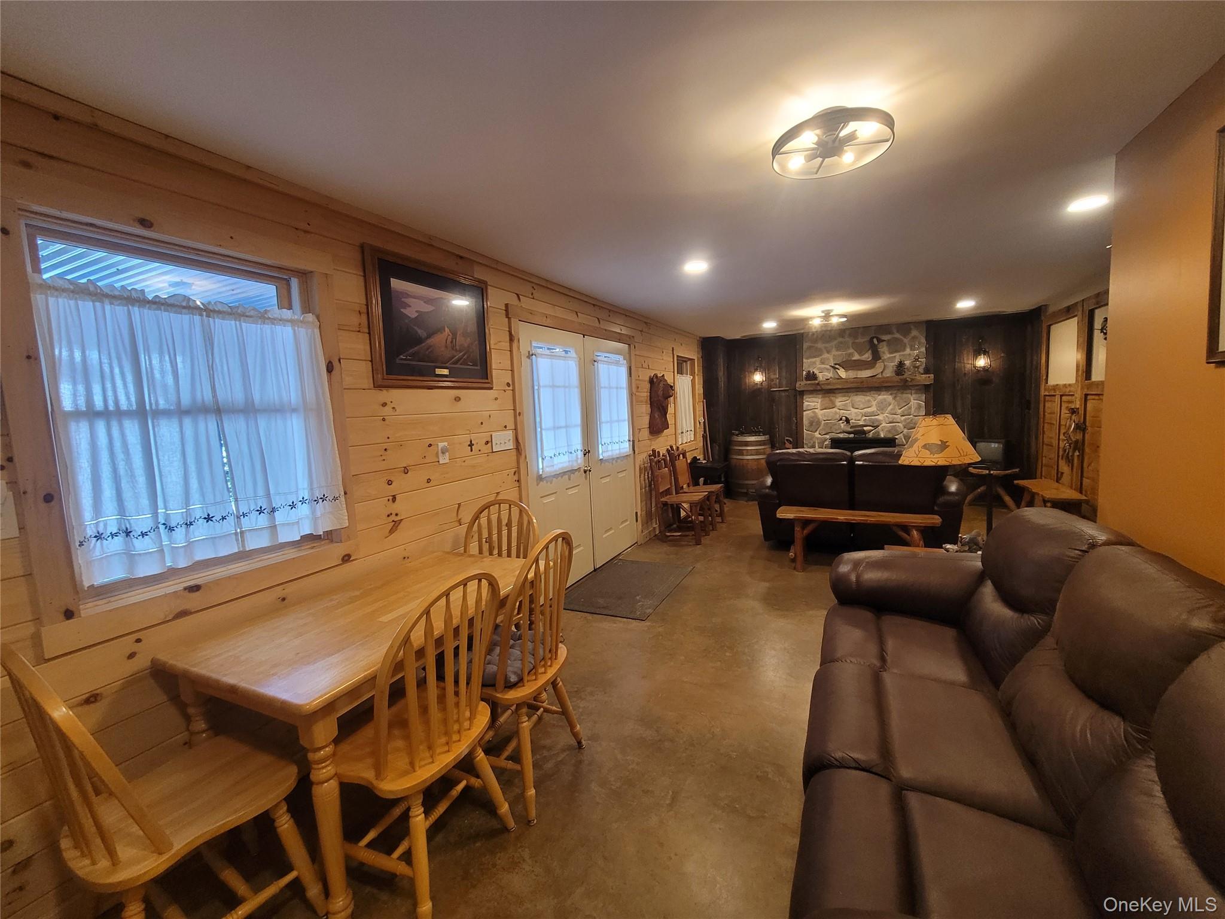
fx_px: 460
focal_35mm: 13
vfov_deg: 89.9
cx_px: 612
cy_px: 460
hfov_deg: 106.2
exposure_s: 1/60
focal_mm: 2.2
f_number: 2.2
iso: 400
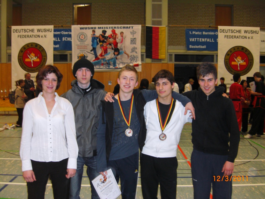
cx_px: 132
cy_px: 100
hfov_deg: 49.0
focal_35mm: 38
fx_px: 291
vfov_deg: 37.7
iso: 200
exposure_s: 1/60
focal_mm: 7.9
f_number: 2.8
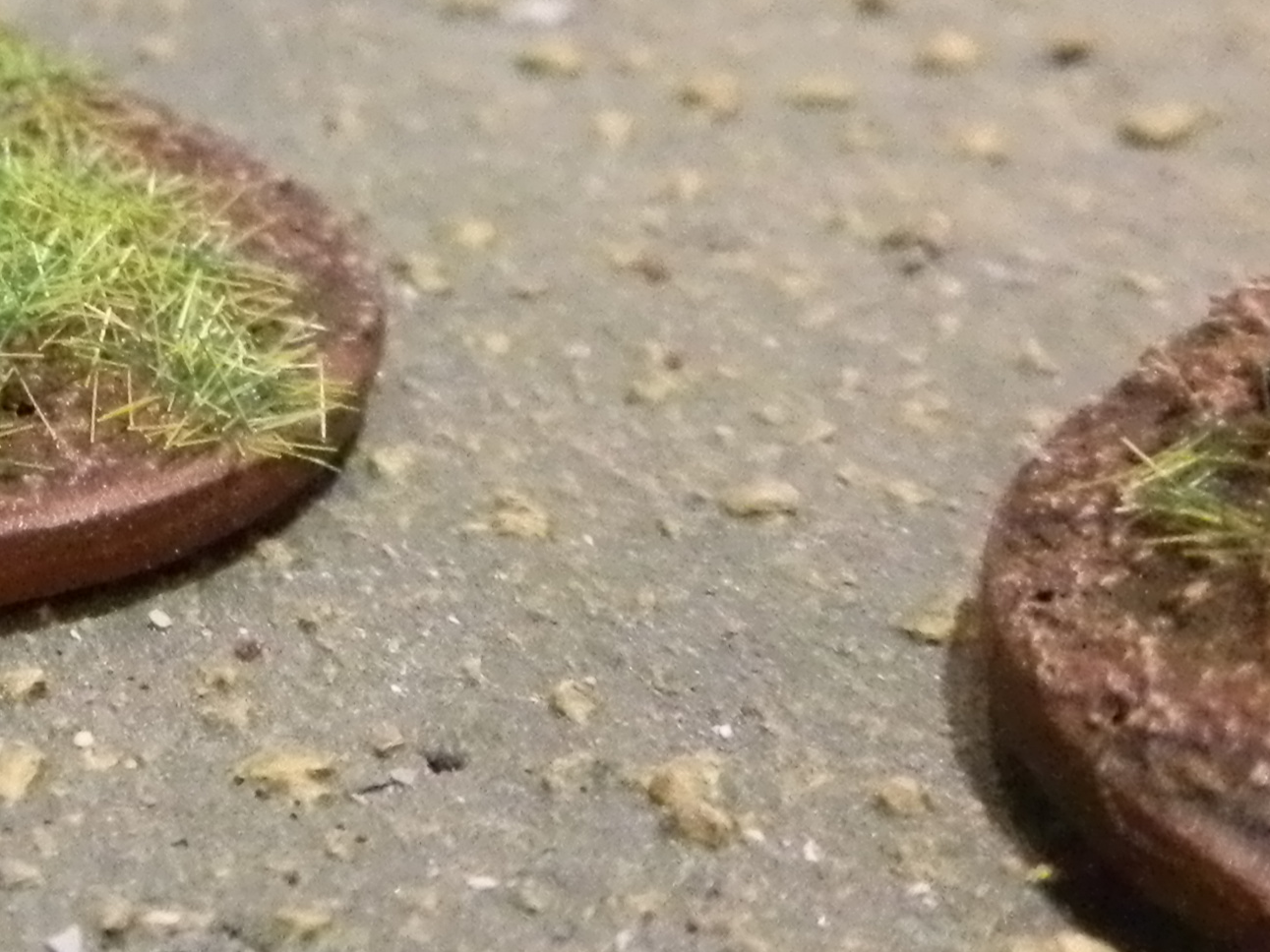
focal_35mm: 93
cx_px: -221
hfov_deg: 19.9
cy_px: -116
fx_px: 3412
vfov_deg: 15.4
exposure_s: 1/60
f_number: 3.1
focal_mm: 5
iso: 800
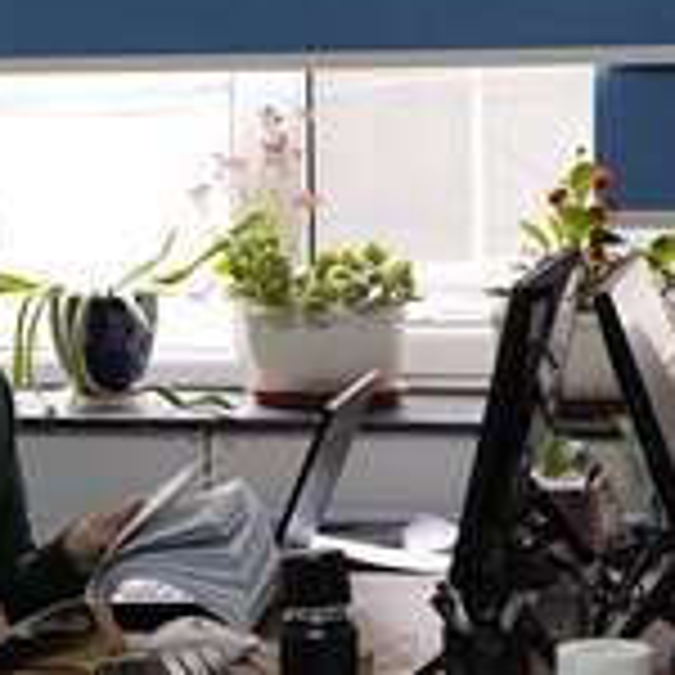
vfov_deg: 14.6
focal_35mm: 119
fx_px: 2625
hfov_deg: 14.6
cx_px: 500
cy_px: 295
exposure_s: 1/160
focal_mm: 35
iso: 1250
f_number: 4
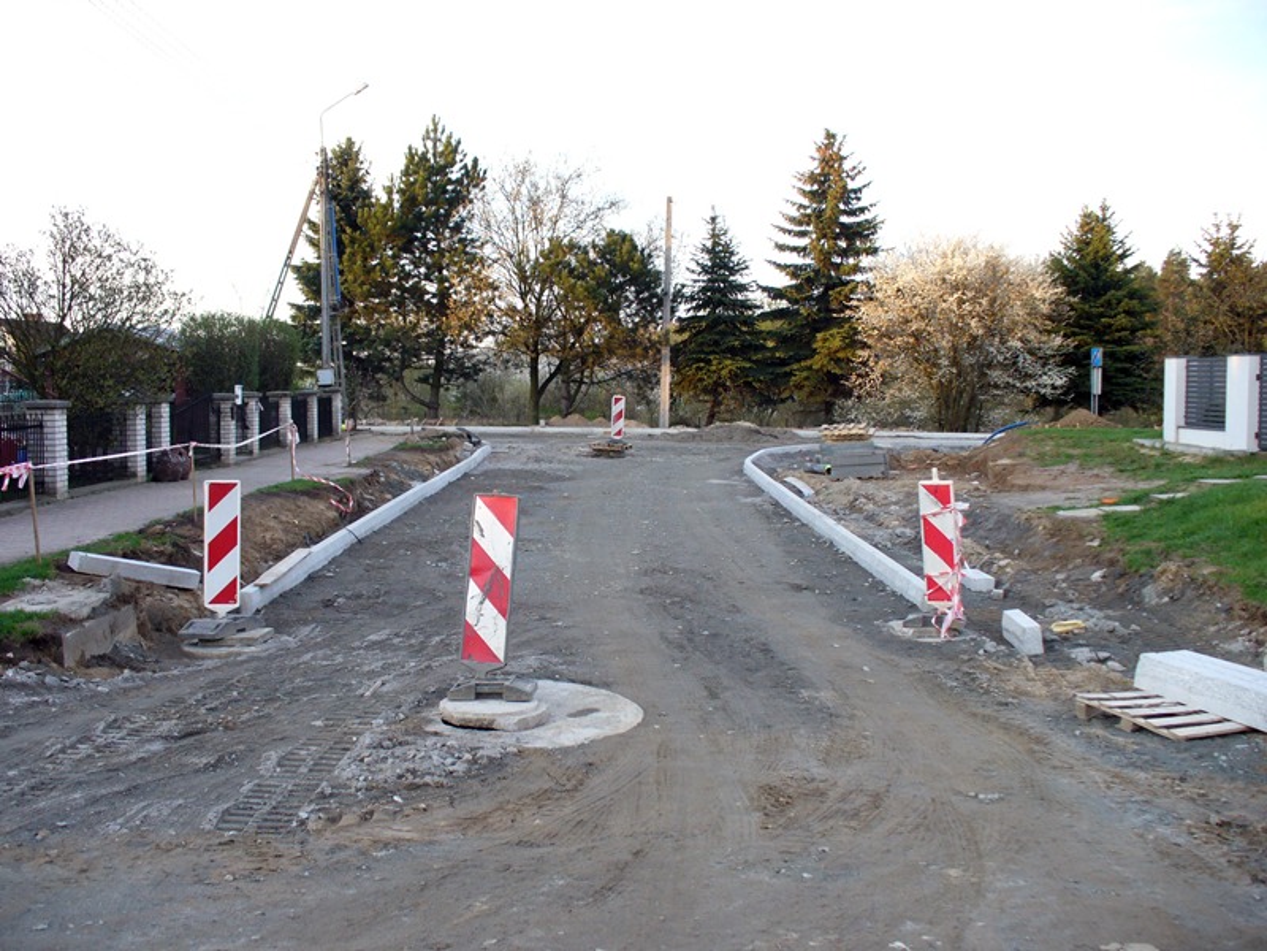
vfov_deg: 38.7
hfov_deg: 50.1
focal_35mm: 37
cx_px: 634
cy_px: 476
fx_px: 1354
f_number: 2.8
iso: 100
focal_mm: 6.1
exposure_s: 1/80
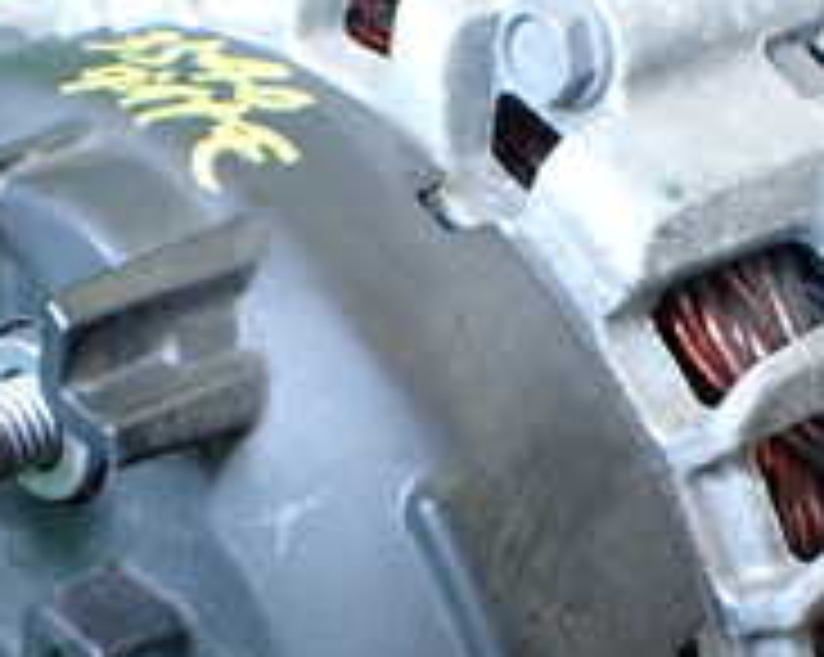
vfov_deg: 15.9
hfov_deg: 20.0
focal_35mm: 96
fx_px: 2339
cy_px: 536
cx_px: 468
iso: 800
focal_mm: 5.4
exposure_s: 1/30
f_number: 2.3
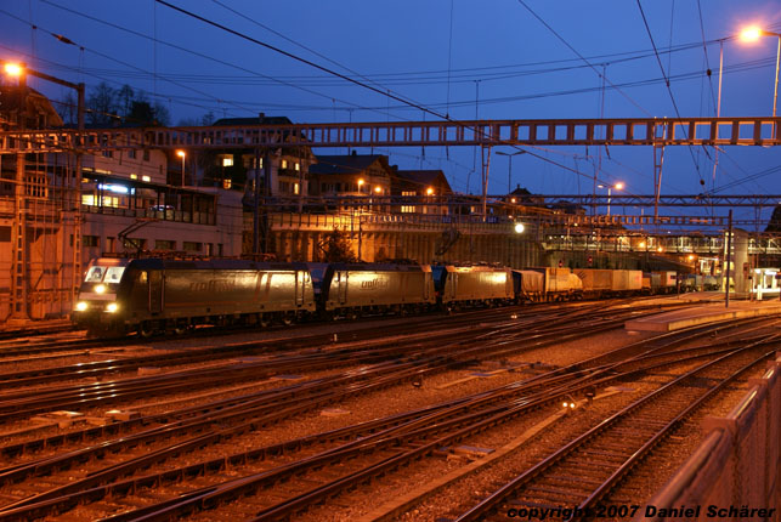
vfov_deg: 32.0
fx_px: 912
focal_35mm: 42
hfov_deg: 46.4
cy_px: 261
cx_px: 390
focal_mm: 28
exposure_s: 8
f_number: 4.5
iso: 100
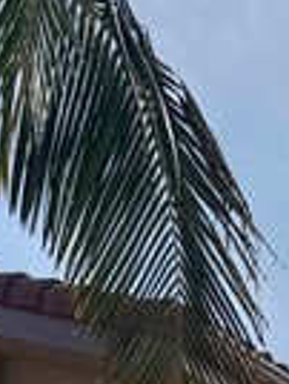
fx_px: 2031
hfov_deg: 8.0
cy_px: 1049
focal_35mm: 183
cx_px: 392
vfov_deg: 9.2
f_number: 1.78
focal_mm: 6.76
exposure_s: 1/9009
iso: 80
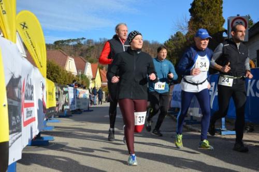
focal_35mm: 57
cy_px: 86
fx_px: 410
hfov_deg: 35.1
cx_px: 130
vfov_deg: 23.7
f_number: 6.7
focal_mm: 38
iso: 400
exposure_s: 1/1500
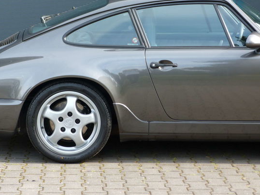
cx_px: 120
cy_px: 72
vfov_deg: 12.3
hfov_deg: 16.4
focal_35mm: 120
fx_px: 901
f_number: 3.4
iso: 80
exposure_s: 1/100
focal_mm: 15.1
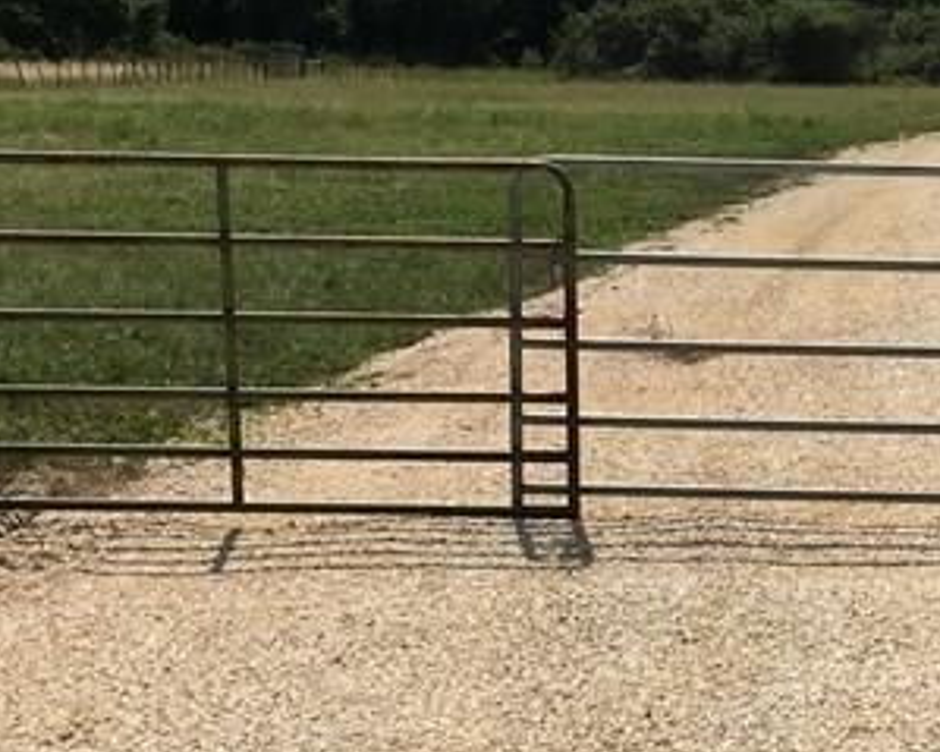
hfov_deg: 19.1
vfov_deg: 15.9
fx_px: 2698
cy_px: 340
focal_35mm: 97
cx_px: 1000
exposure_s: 1/3663
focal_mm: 4.15
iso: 25
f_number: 2.2
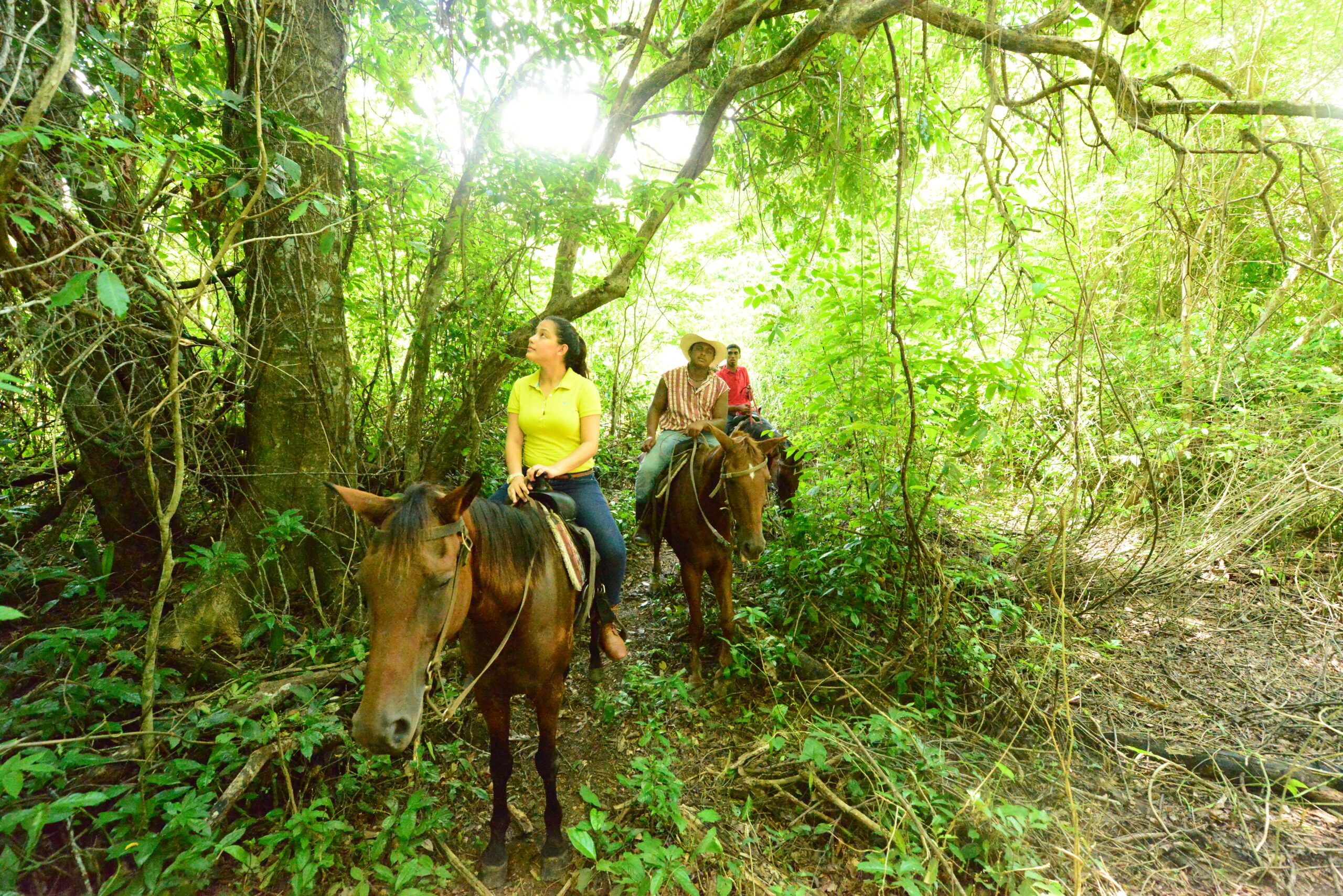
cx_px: 672
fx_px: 522
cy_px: 448
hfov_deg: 104.2
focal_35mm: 14
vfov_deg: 81.3
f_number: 4
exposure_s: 1/1600
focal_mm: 14
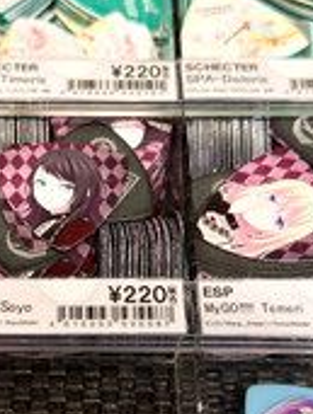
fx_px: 841
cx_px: 84
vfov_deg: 27.4
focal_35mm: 70
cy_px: 295
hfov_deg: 20.9
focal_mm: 6.76
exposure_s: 1/100
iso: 100
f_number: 1.78
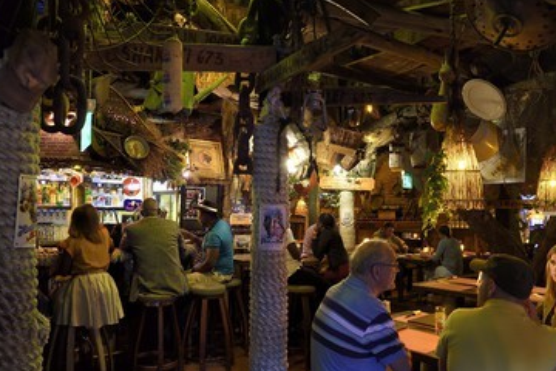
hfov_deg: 65.5
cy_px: 212
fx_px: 432
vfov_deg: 46.3
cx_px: 280
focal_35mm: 28
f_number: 5.6
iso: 1600
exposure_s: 1/10
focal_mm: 24
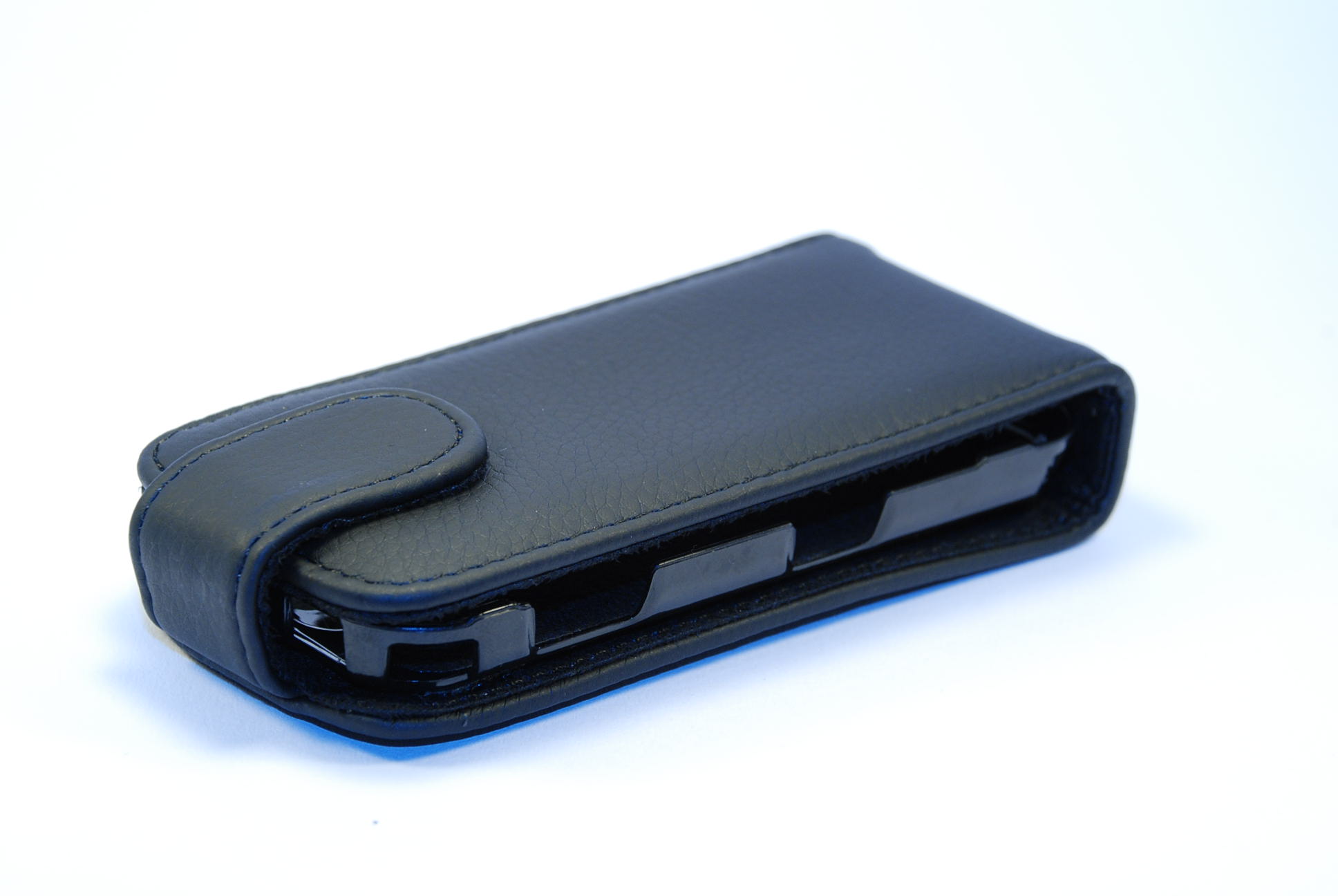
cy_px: 448
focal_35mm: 99
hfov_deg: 20.6
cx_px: 669
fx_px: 3684
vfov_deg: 13.9
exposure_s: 1/30
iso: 400
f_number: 11
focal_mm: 66
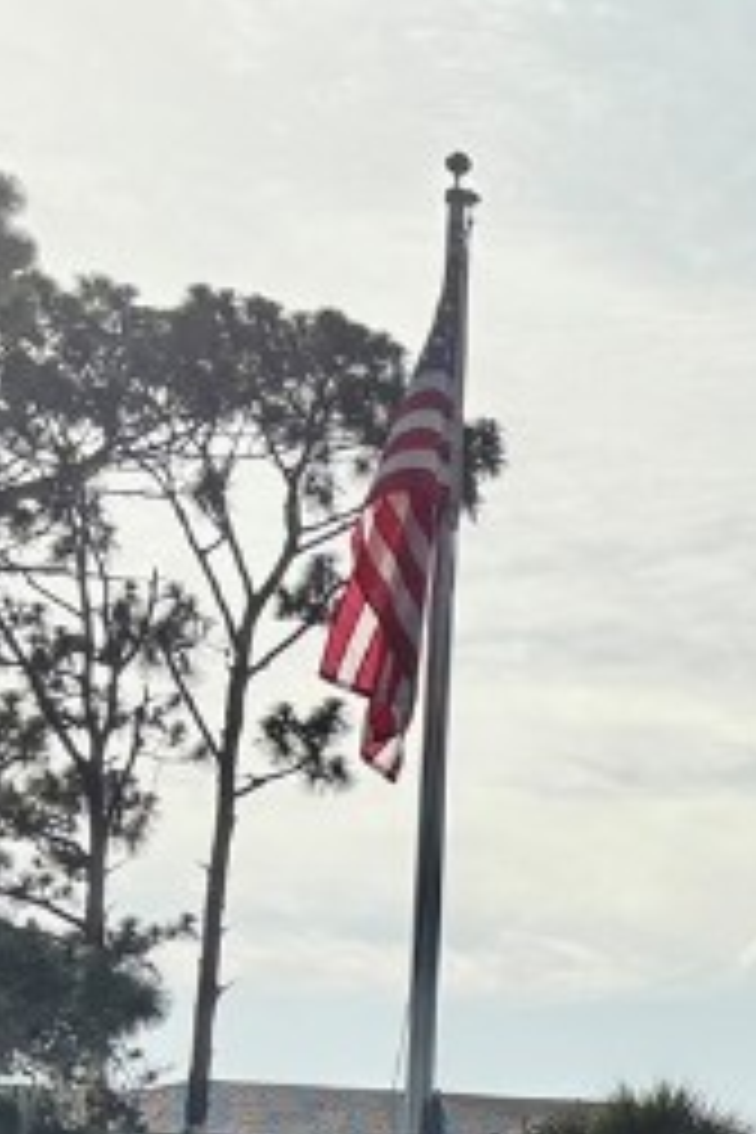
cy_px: 1112
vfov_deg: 18.2
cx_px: 2223
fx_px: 3465
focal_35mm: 110
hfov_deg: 9.7
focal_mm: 5.96
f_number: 1.6
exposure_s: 1/10101
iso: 50
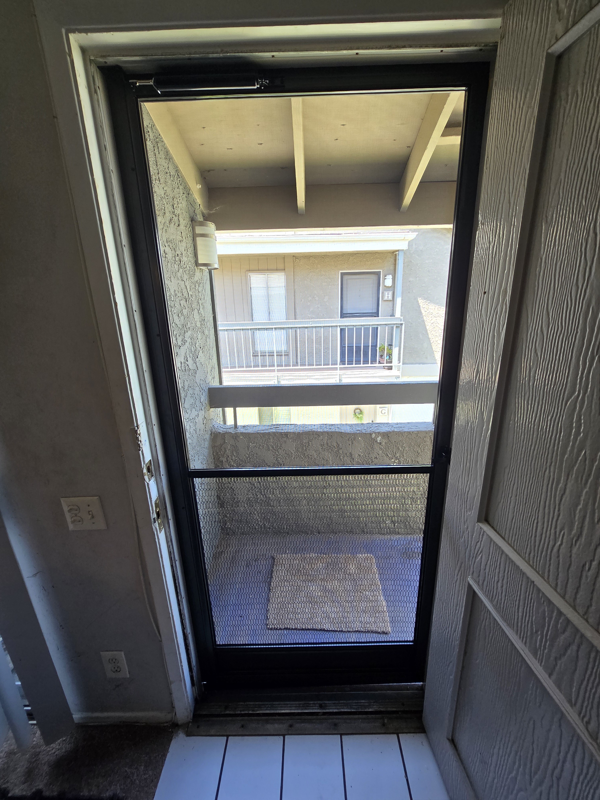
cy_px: 400
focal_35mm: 13
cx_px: 300
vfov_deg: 106.2
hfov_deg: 89.9
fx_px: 300
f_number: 2.2
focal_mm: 2.2
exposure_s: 1/100
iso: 125
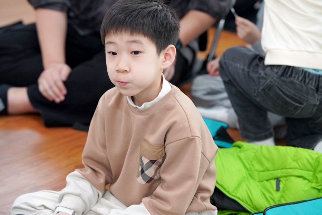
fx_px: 1046
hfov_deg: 17.5
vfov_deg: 11.7
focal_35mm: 117
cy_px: 108
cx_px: 161
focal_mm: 117
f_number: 4
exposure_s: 1/160
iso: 2000
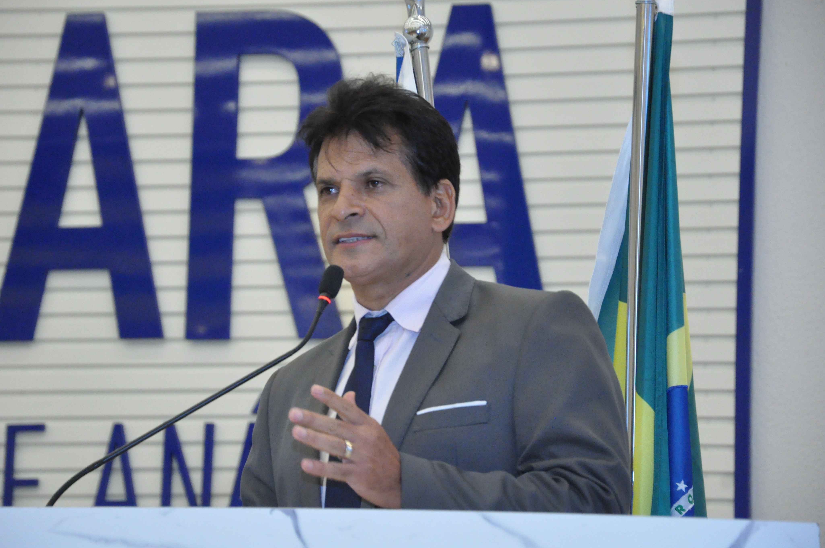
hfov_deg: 12.5
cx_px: 399
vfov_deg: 8.3
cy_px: 262
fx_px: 3765
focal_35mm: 165
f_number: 5.6
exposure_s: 1/80
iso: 3200
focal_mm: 105
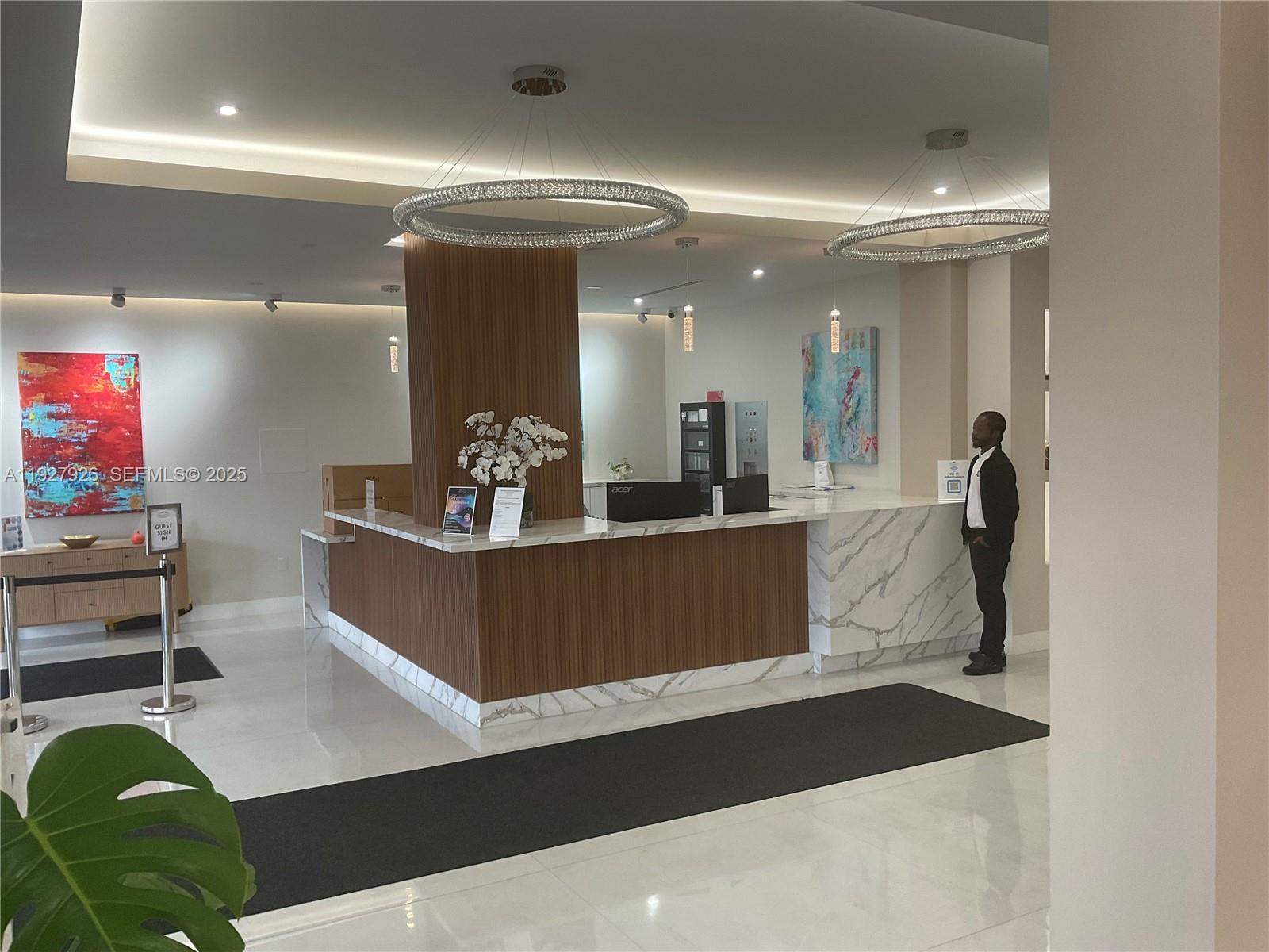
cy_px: 476
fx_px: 1063
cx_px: 634
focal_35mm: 29
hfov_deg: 61.7
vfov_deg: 48.2
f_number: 1.8
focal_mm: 3
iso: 64
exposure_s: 1/85
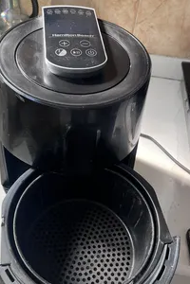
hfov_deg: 36.8
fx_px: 285
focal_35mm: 36
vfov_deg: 53.1
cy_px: 136
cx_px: 84
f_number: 1.6
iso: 40
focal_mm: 5.1
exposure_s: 1/122
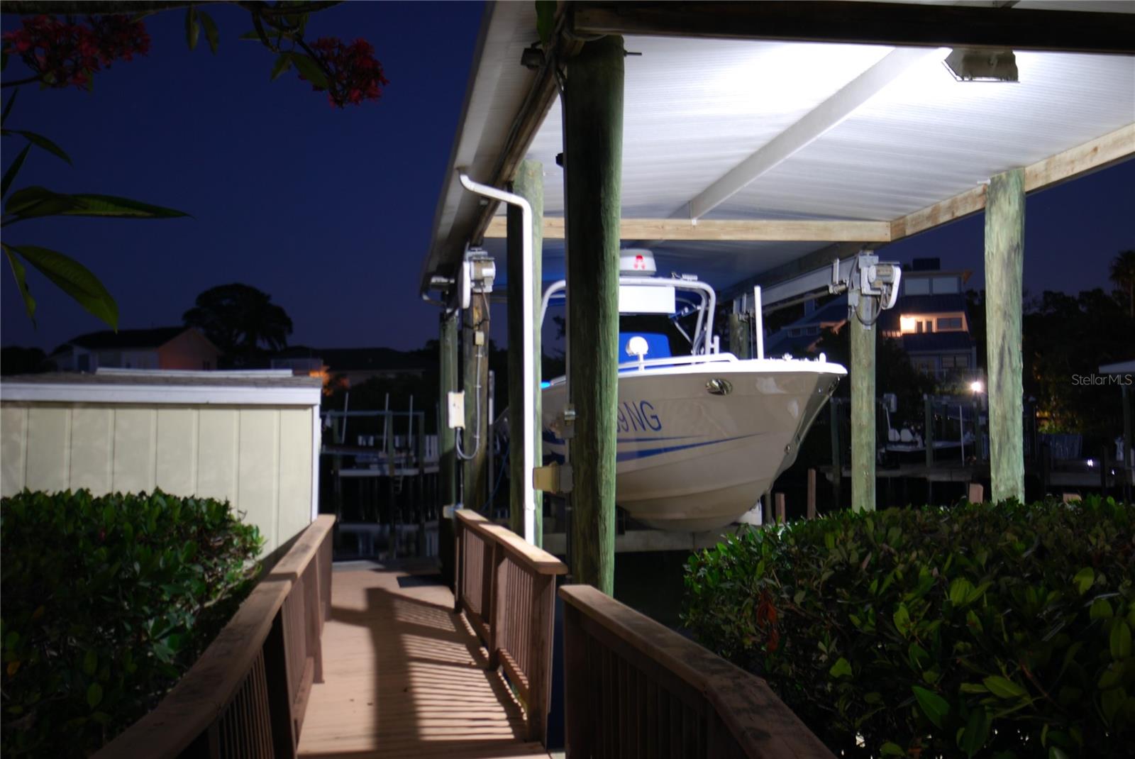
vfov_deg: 36.9
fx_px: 1136
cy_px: 380
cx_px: 568
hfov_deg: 53.1
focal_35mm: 36
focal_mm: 24
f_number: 4.8
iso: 100
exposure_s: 8
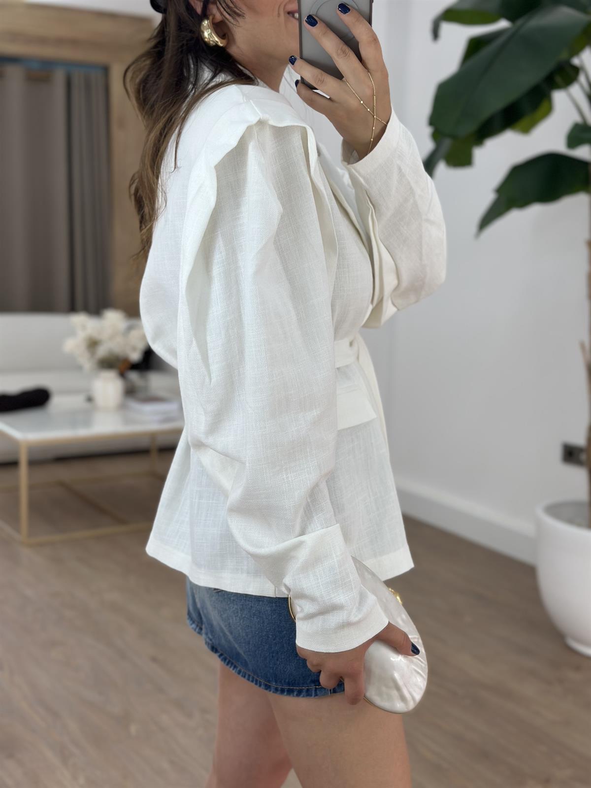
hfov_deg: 30.3
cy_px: 394
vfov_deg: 39.7
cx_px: 296
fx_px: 1093
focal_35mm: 48
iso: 80
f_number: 1.78
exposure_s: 1/308
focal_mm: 6.86
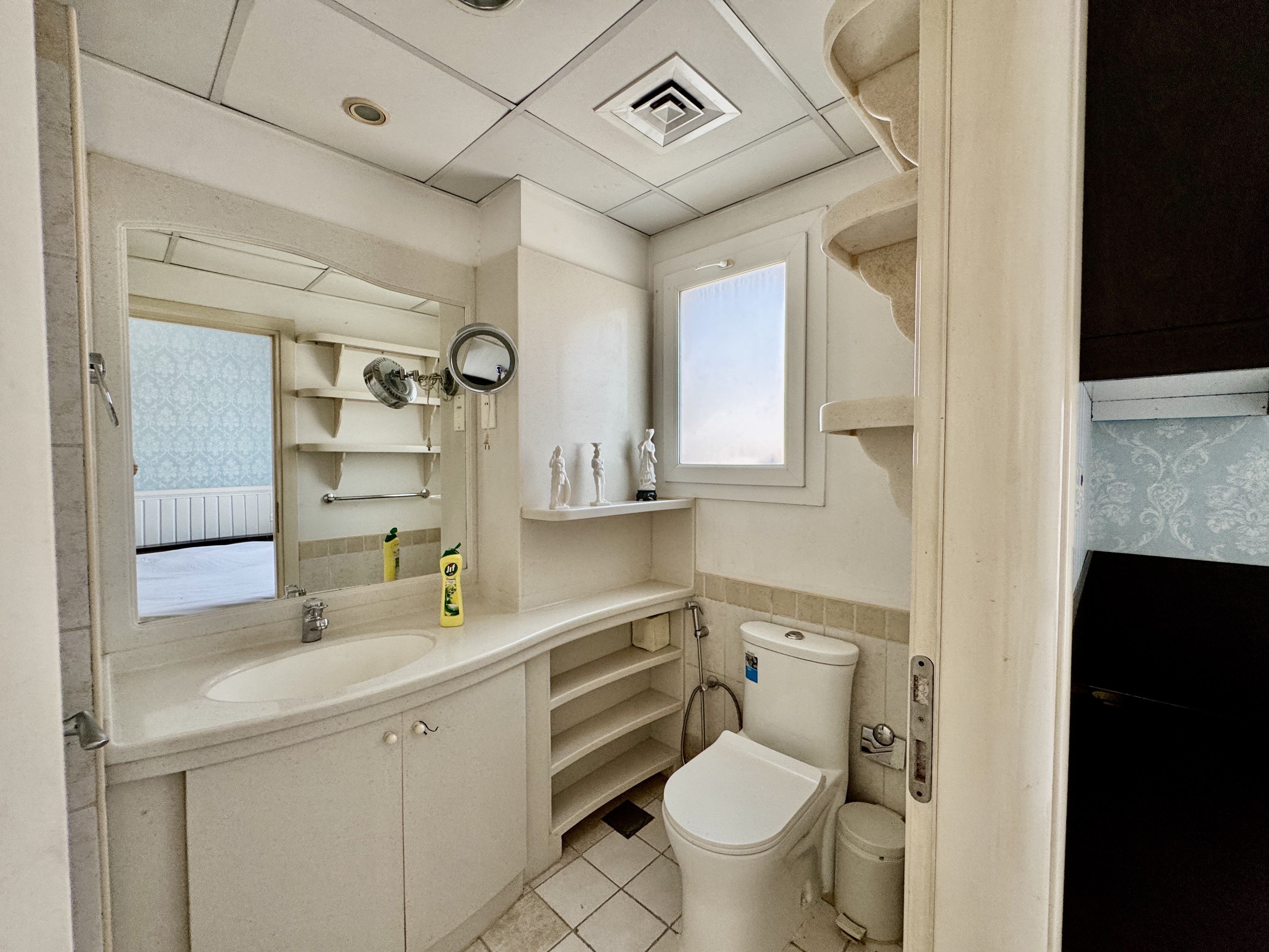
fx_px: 513
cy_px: 476
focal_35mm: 14
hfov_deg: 102.1
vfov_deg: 85.7
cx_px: 634
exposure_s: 1/99
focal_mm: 2.22
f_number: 2.2
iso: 200
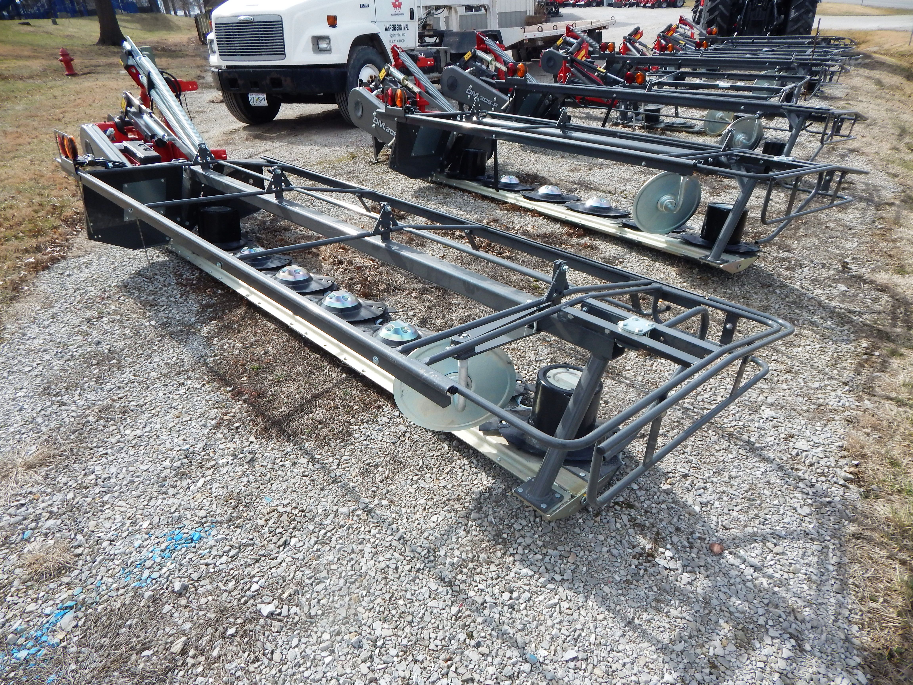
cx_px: 456
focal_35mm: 22
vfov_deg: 61.1
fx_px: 580
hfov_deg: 76.4
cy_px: 342
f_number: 3
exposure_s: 1/1500
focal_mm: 4
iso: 125
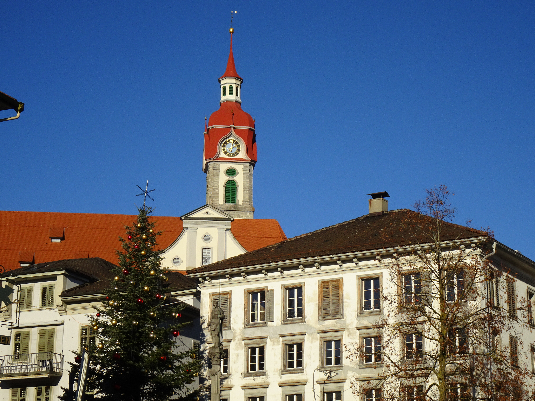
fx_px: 1159
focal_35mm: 75
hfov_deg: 26.0
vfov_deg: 19.6
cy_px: 200
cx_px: 268
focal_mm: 12.87
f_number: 5
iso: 80
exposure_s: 1/1000
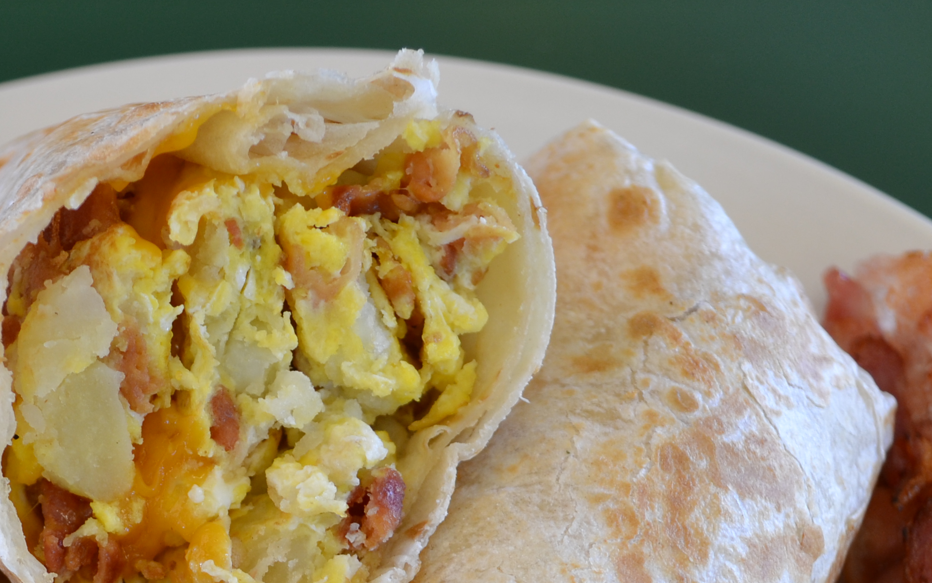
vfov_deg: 17.5
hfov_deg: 28.7
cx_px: 273
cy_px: 704
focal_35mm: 71
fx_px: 1803
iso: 200
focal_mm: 20
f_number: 3.8
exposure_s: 1/50
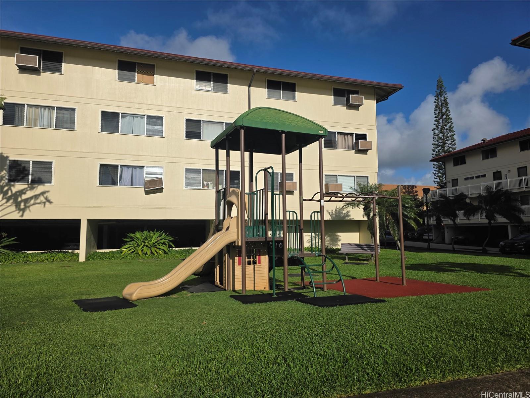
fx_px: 352
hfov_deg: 73.9
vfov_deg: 58.9
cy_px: 199
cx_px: 265
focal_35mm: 23
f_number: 1.7
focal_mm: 6.3
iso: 50
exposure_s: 1/7944
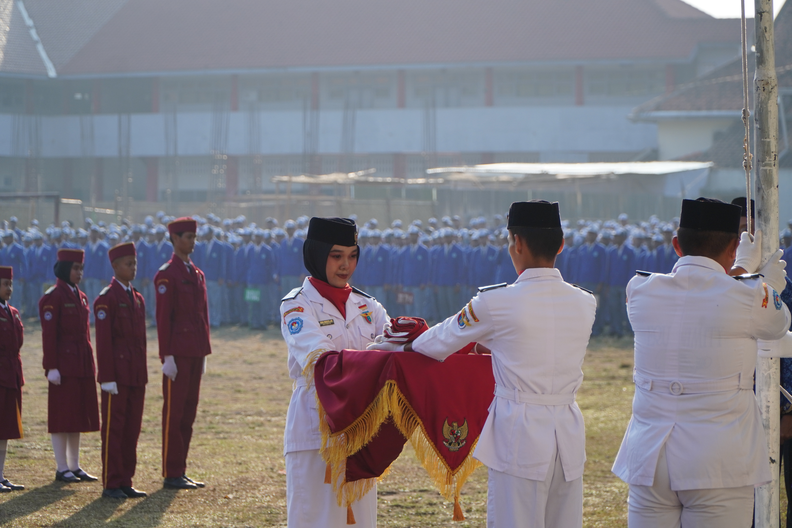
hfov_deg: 16.5
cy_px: 264
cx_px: 396
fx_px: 2739
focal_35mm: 124
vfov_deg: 11.0
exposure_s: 1/1600
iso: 250
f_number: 4
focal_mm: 83
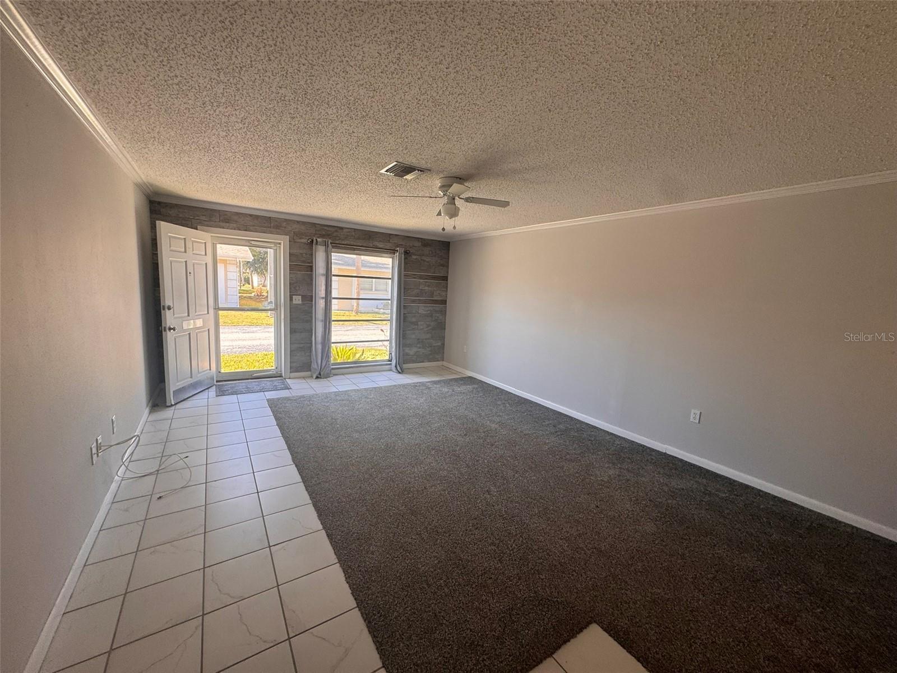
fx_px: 363
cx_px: 448
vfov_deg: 85.7
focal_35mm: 14
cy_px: 336
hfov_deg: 102.1
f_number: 2.2
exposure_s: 1/99
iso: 64
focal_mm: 2.22
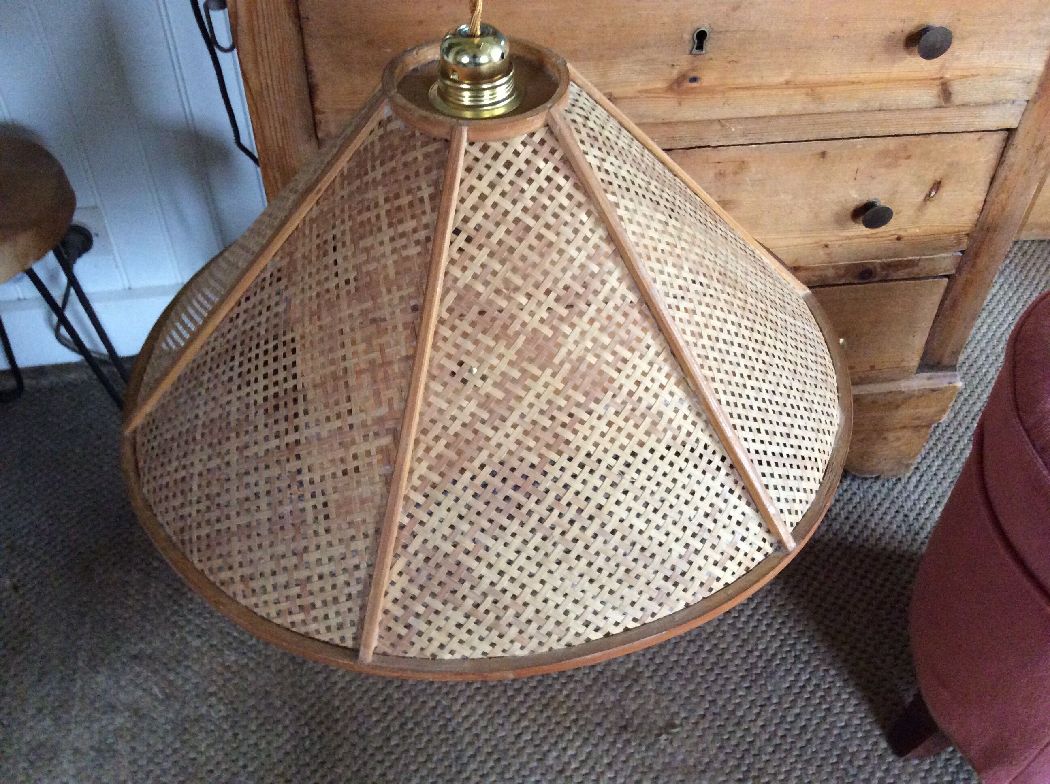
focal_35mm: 32
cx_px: 525
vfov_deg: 44.1
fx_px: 969
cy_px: 392
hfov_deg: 56.9
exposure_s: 1/20
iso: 250
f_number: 2.4
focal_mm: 3.3
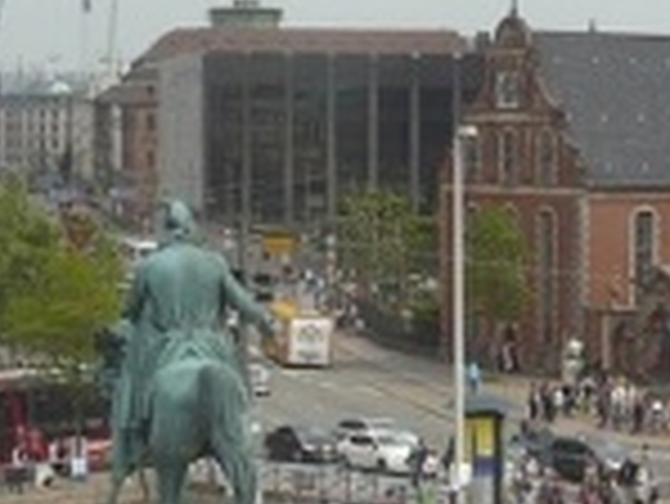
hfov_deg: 11.8
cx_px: 742
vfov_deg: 9.1
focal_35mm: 164
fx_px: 3177
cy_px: 351
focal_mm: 6
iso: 100
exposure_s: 1/200
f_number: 8
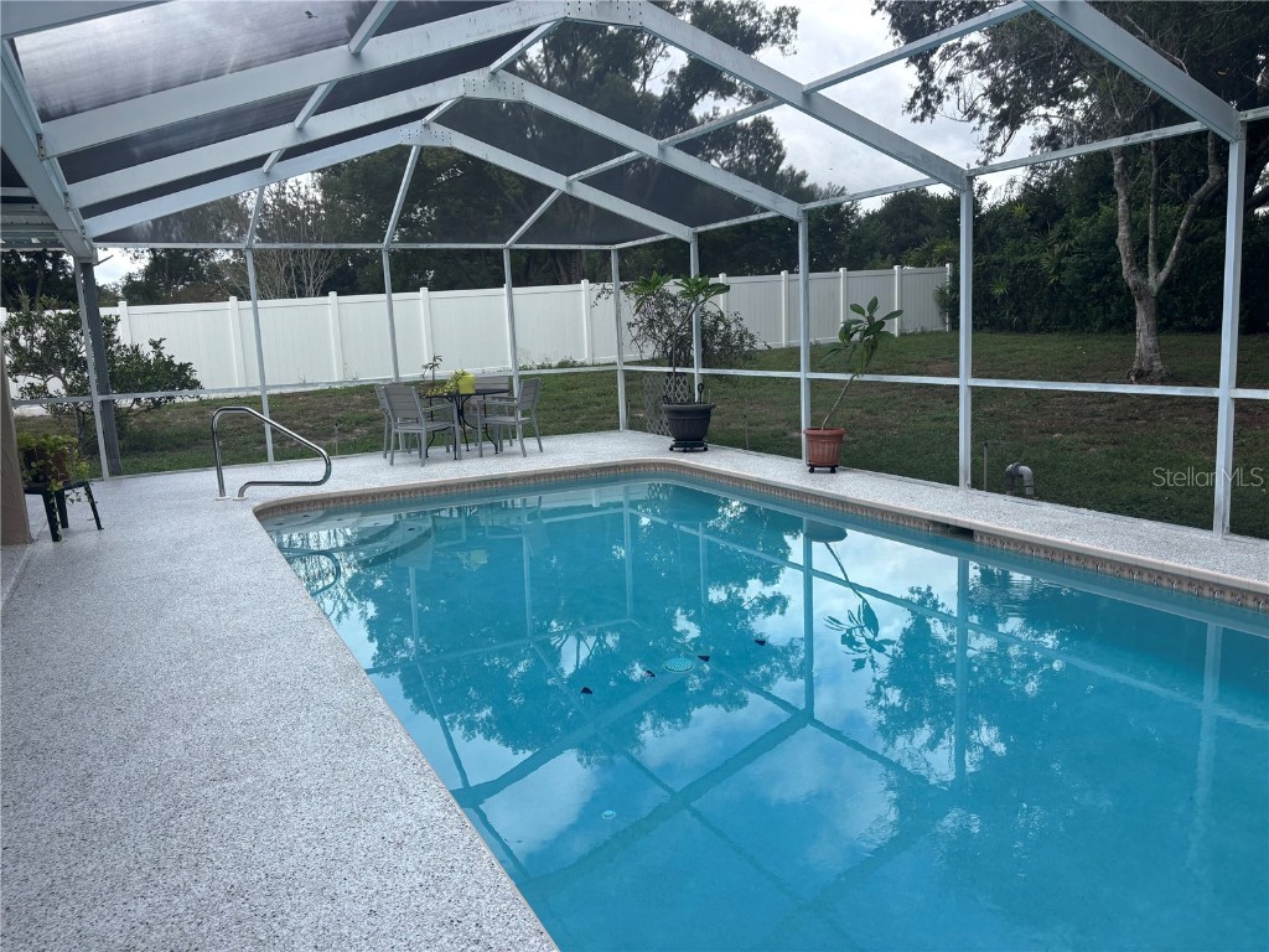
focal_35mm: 26
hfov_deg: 67.3
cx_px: 634
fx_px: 953
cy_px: 476
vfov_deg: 53.1
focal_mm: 5.96
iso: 50
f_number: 1.6
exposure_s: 1/851
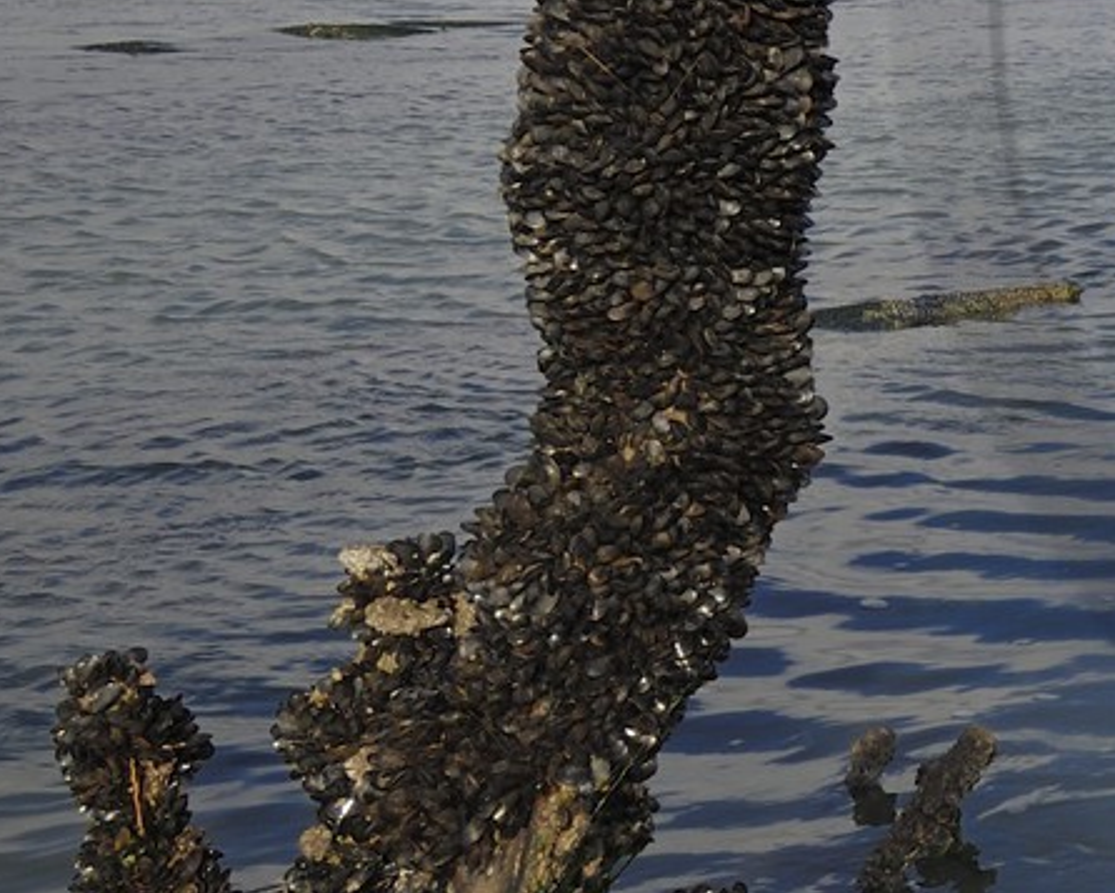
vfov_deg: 19.6
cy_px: -19
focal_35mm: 76
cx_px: 1905
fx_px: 2498
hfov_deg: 19.8
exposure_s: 1/100
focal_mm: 15
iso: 100
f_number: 13
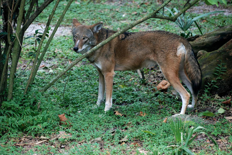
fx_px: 1887
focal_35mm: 292
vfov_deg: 4.7
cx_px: 116
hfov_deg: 7.0
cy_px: 78
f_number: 5
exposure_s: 1/80
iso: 400
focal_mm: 195
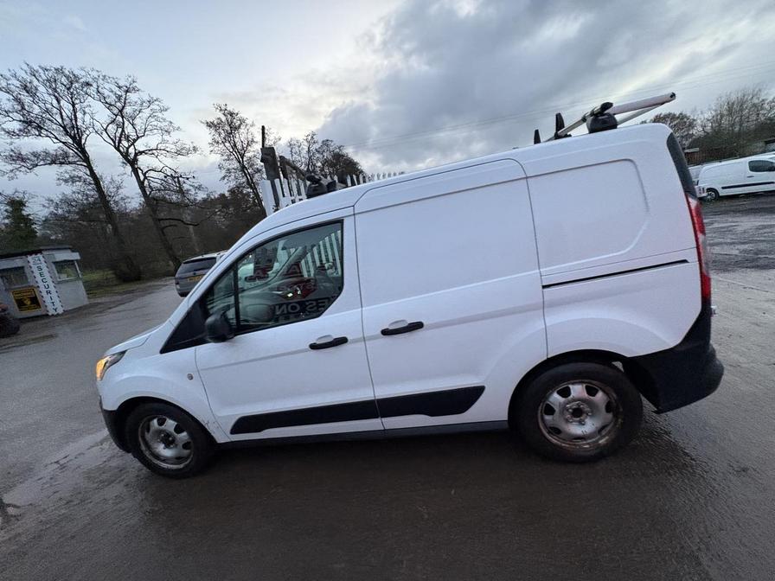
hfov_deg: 102.1
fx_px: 313
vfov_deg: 85.7
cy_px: 290
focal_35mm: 14
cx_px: 388
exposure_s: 1/50
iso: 500
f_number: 2.2
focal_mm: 2.22
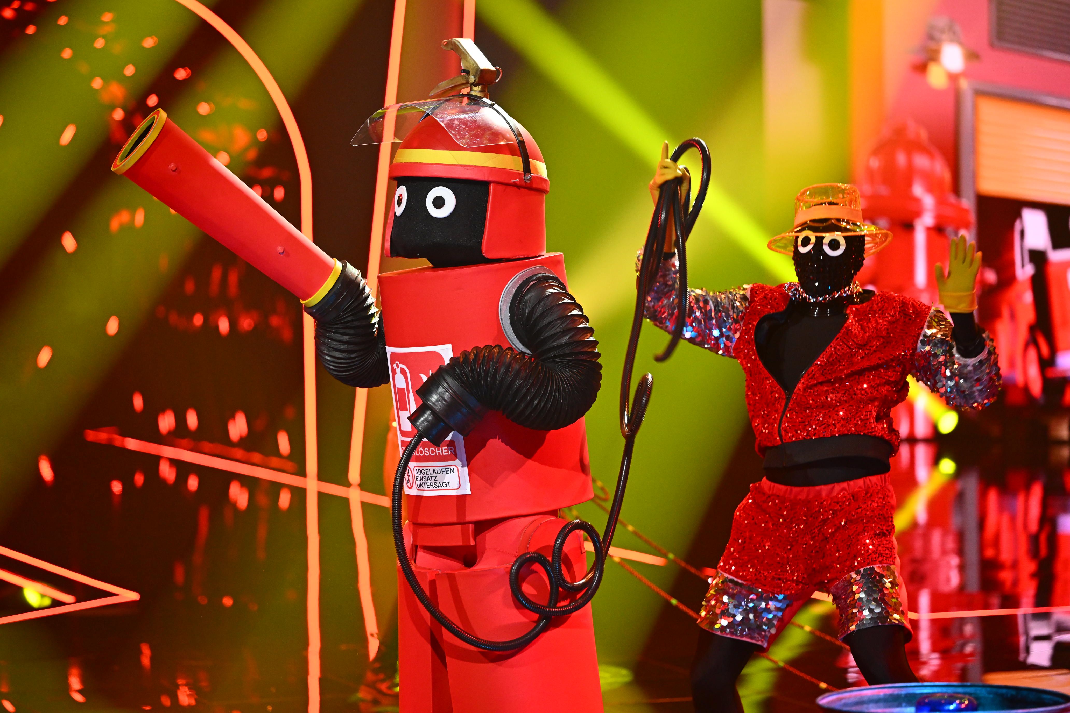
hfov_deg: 15.2
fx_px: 4012
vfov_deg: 10.2
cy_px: 356
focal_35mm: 135
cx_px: 535
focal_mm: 135
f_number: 2.8
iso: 2500
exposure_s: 1/400
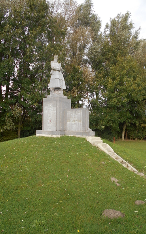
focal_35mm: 28
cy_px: 118
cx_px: 77
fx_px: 178
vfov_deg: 66.5
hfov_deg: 44.5
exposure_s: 1/250
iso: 80
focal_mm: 4.6
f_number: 3.2
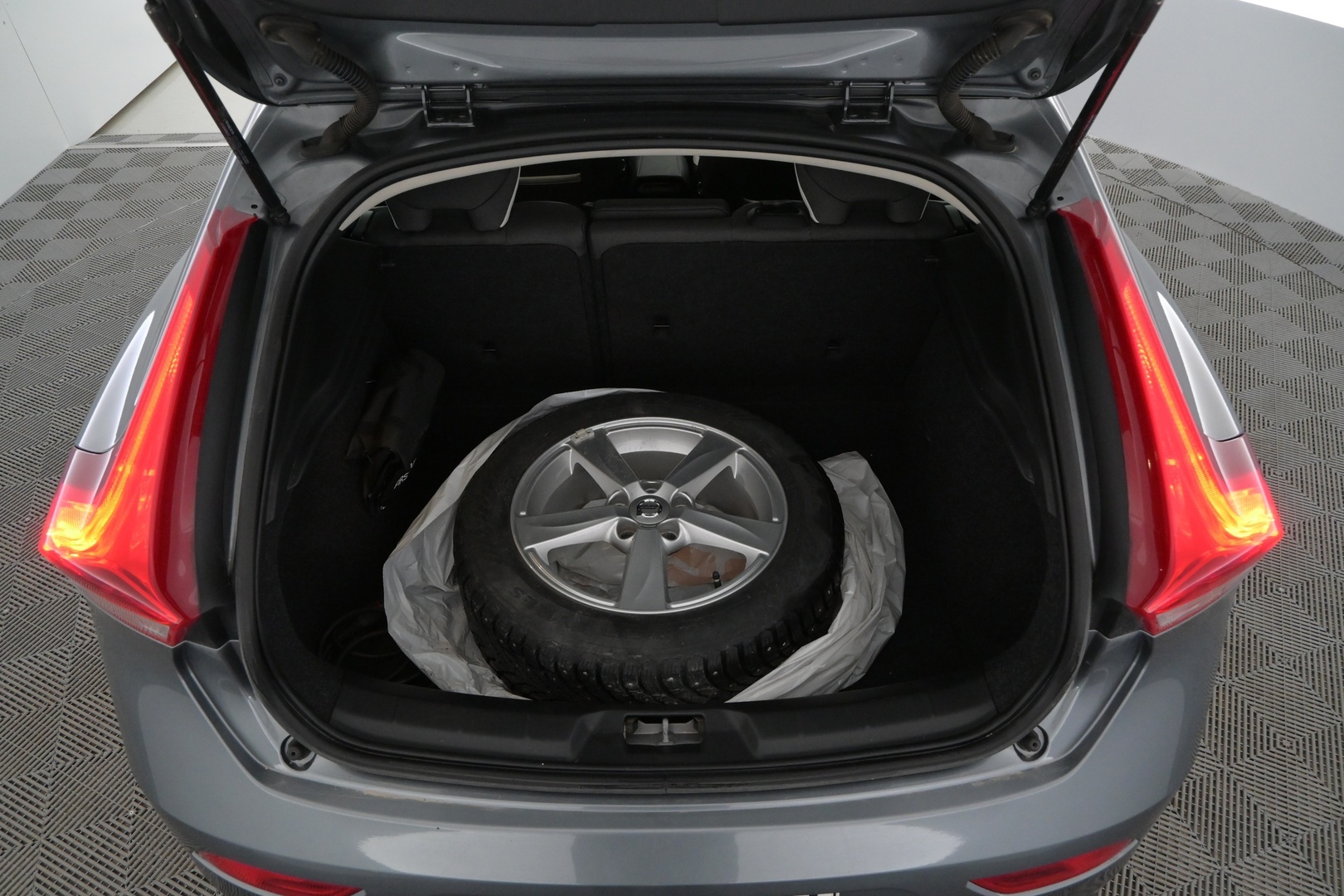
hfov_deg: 73.7
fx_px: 896
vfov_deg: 53.1
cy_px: 448
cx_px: 672
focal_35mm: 24
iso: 2500
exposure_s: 1/100
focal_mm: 16
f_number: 5
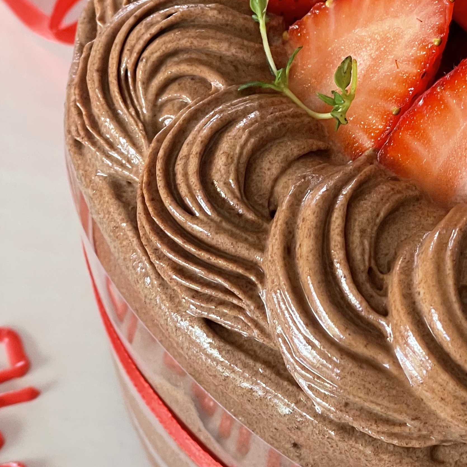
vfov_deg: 15.6
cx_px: 418
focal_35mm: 111
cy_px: 122
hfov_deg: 15.5
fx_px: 1694
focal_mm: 6
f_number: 2
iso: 200
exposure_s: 1/63
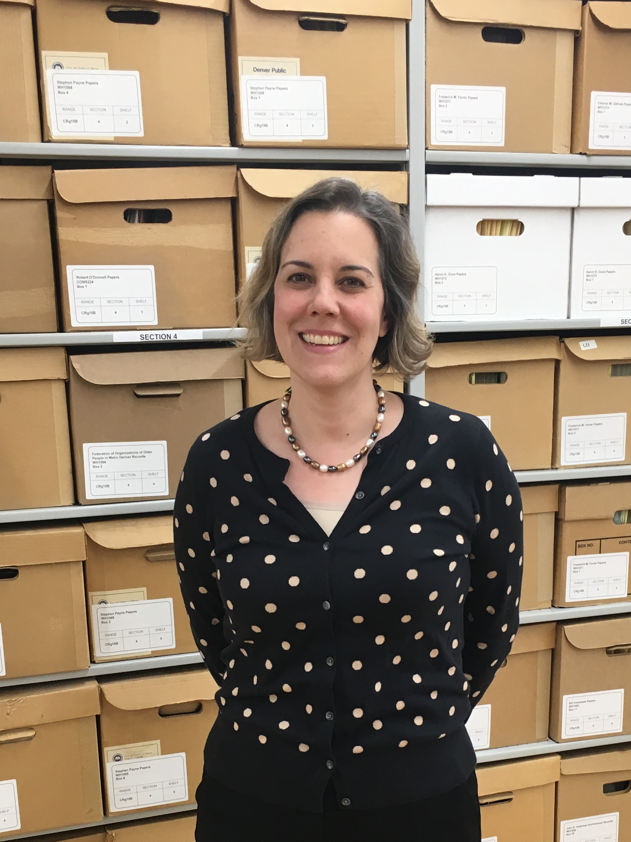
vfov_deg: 61.7
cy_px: 421
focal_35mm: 29
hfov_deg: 48.2
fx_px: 705
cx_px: 316
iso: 25
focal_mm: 4.15
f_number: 2.2
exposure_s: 1/30
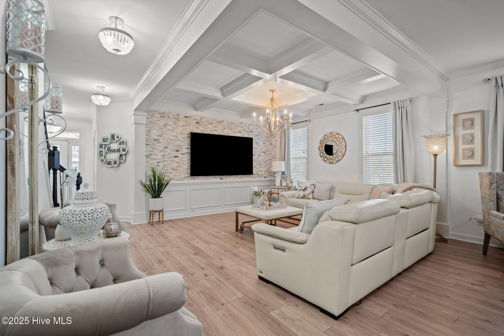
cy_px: 168
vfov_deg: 73.7
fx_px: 224
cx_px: 252
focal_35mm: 16
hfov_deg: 96.7
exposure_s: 1/8
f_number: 4
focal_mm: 16
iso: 320
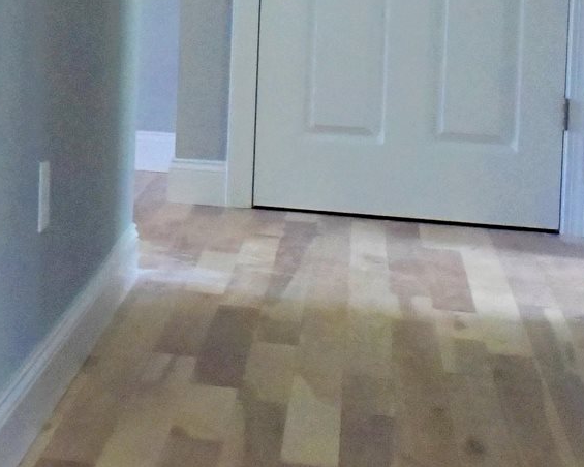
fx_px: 1763
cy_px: 5
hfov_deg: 14.2
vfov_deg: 14.9
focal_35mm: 102
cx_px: -725
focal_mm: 20
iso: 8000
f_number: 8
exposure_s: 1/400
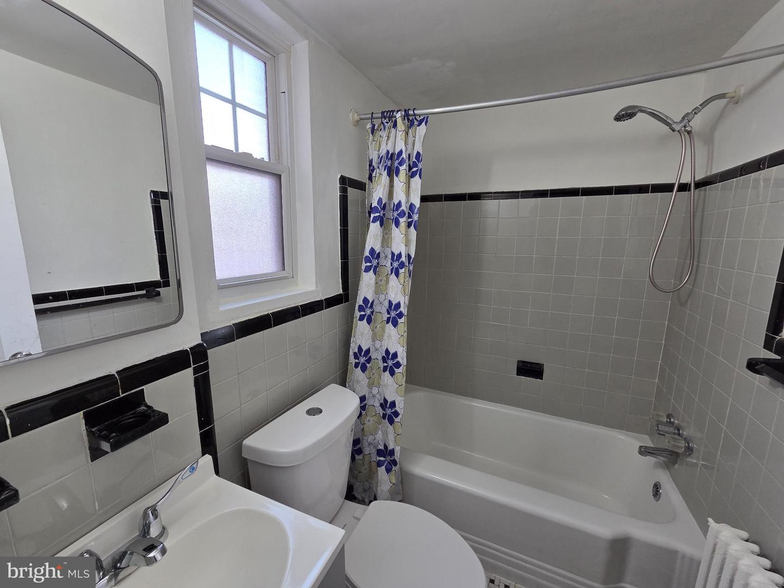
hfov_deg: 106.2
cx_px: 392
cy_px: 294
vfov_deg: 89.9
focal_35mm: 13
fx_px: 294
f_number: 2.2
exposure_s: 1/120
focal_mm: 2.2
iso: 125
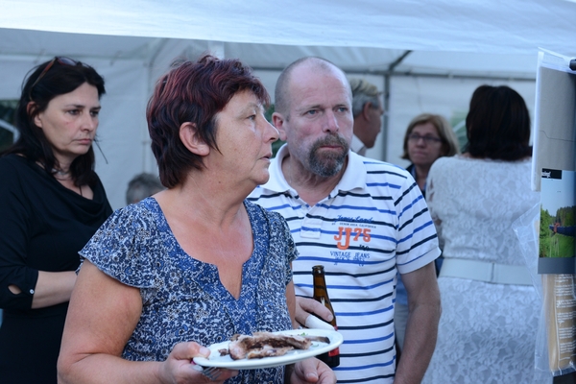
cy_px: 192
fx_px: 1120
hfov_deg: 28.8
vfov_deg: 19.5
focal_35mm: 70
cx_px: 288
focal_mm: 70
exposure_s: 1/160
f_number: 6.3
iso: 1250
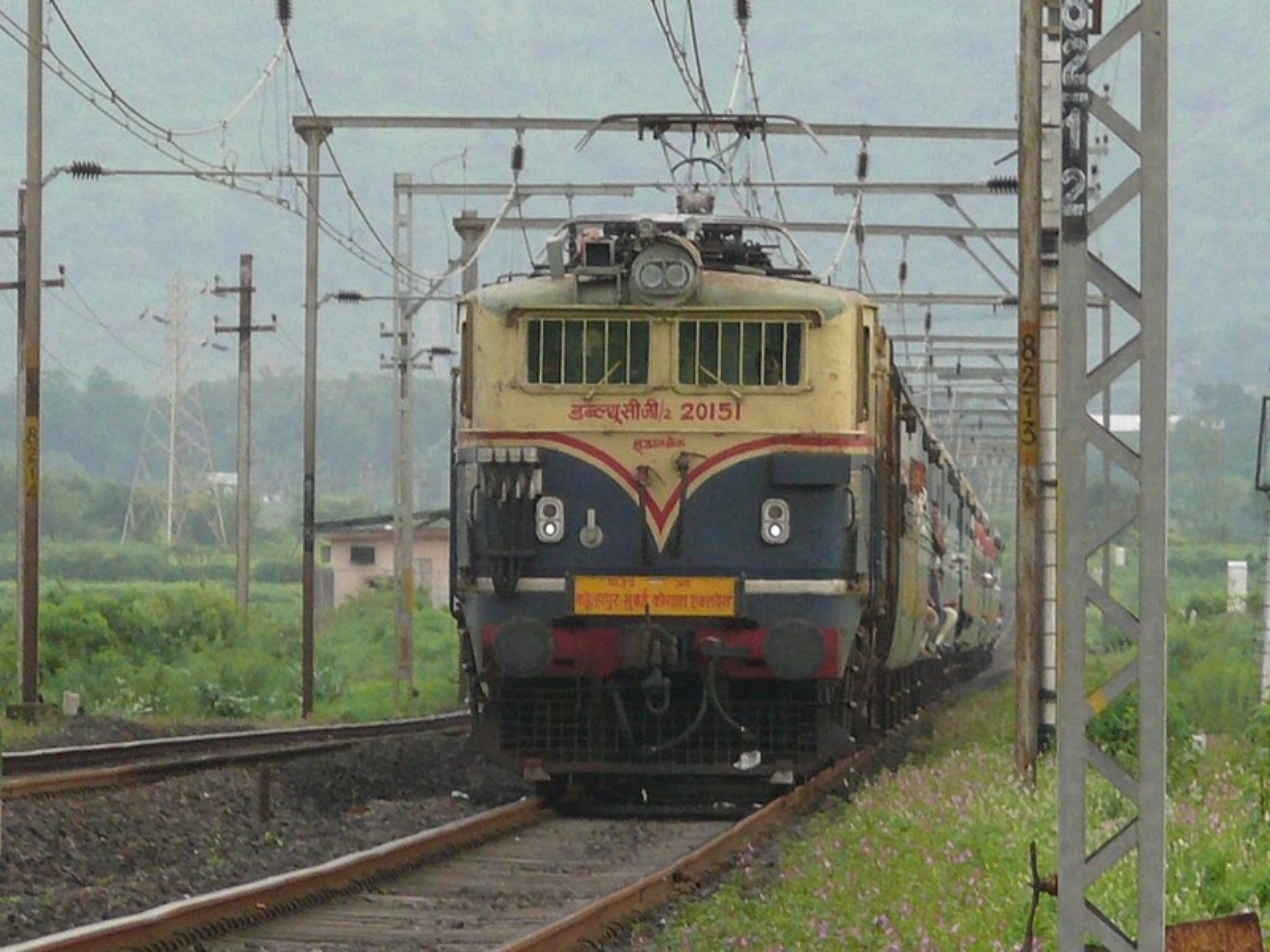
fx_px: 8805
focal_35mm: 240
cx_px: 635
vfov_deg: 6.2
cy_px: 476
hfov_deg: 8.2
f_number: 3.6
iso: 200
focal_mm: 45.4
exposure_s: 1/160
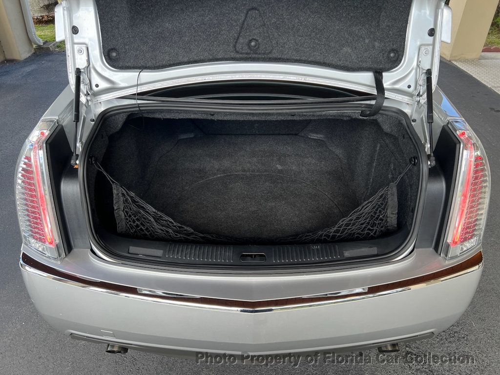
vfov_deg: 53.1
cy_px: 188
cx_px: 250
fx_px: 376
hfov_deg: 67.3
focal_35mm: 26
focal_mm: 5.7
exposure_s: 1/233
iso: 40
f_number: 1.5
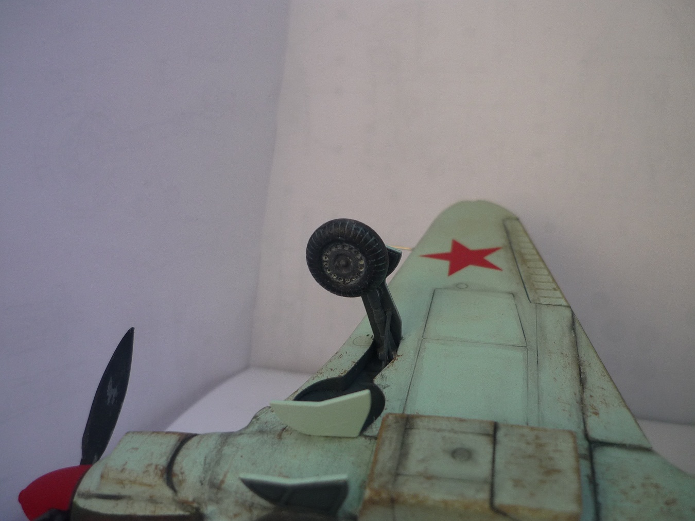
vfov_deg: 42.9
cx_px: 348
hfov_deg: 55.4
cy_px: 260
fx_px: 662
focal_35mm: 33
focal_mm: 5.5
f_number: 2.8
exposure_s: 1/80
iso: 100
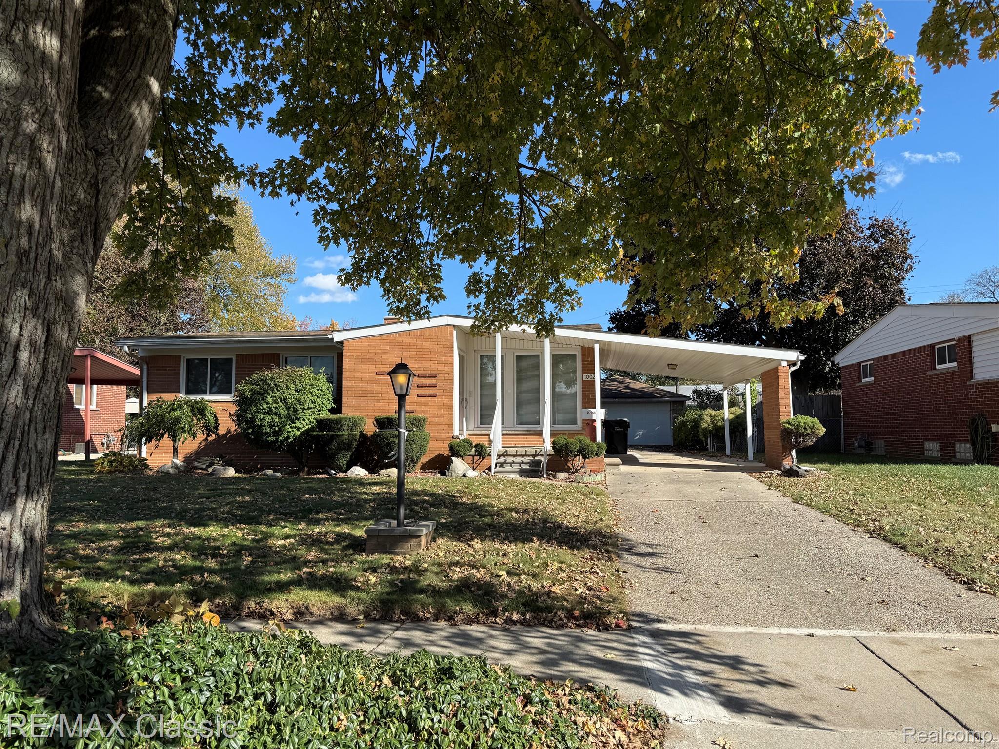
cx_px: 500
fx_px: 693
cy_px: 374
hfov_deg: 71.6
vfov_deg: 56.8
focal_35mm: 24
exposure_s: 1/2370
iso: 80
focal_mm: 6.76
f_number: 1.78
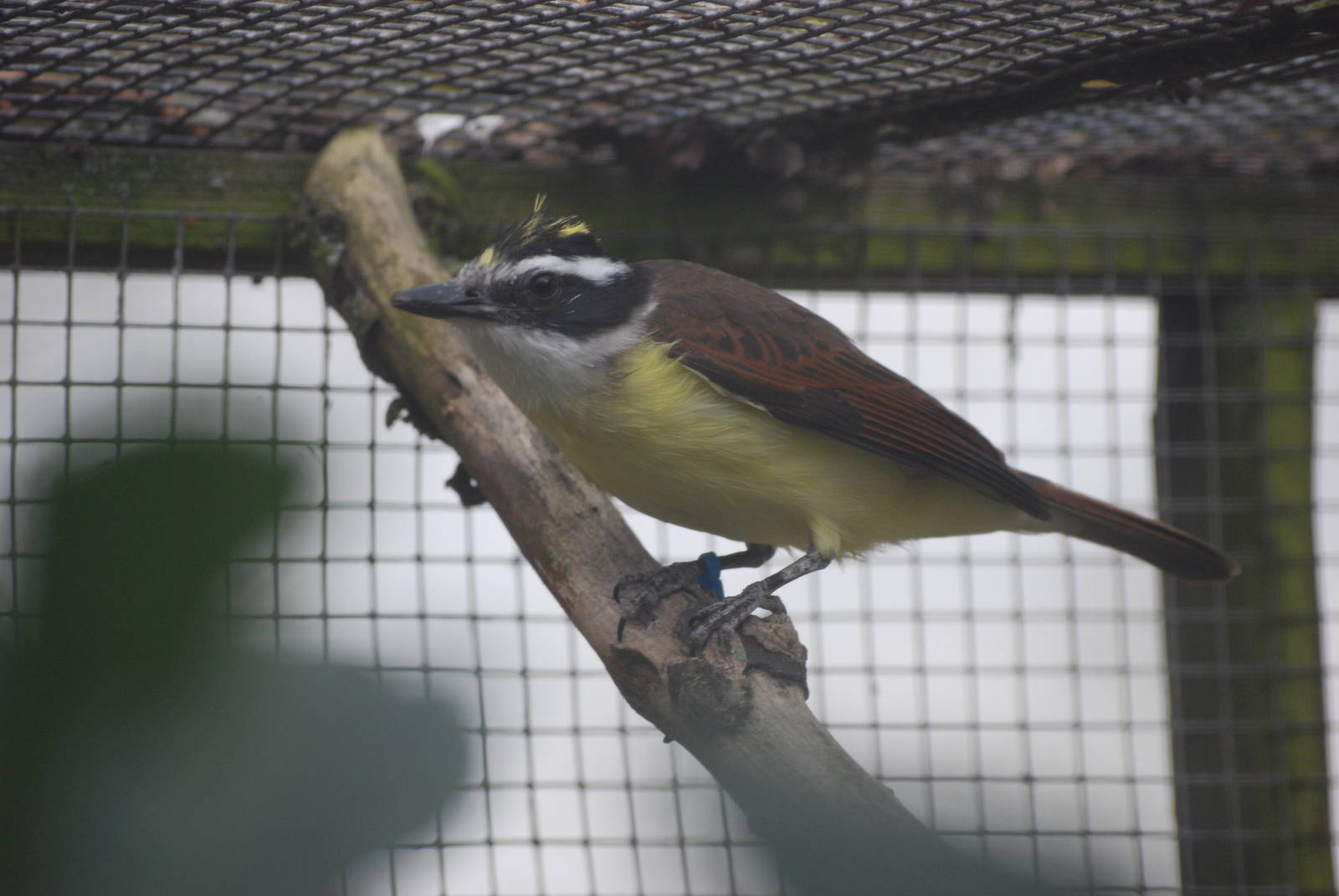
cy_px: 448
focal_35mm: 330
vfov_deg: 4.2
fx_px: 12289
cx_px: 670
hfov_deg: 6.2
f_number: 5.3
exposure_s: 1/250
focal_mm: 220
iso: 400
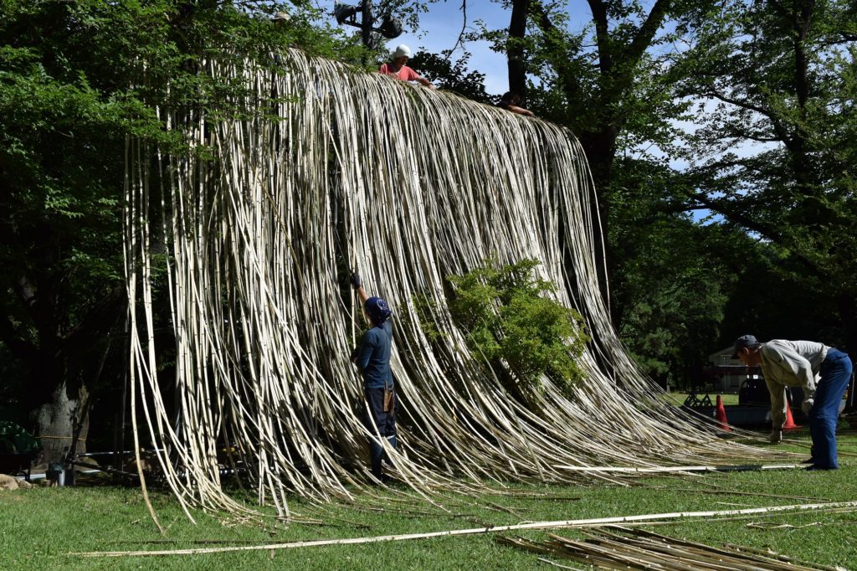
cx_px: 428
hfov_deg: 55.1
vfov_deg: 38.3
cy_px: 286
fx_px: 821
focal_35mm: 34
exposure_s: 1/640
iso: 200
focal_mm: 23
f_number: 8
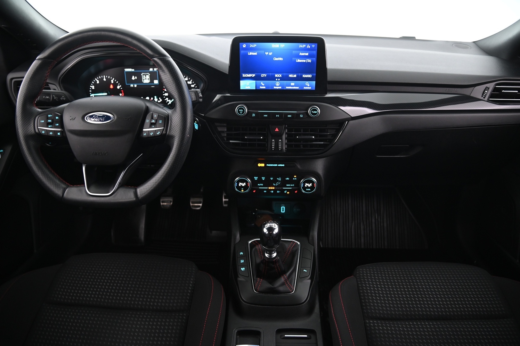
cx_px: 260
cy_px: 173
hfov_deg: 73.8
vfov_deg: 53.1
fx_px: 346
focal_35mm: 24
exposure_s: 1/13
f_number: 4
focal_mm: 24
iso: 2000
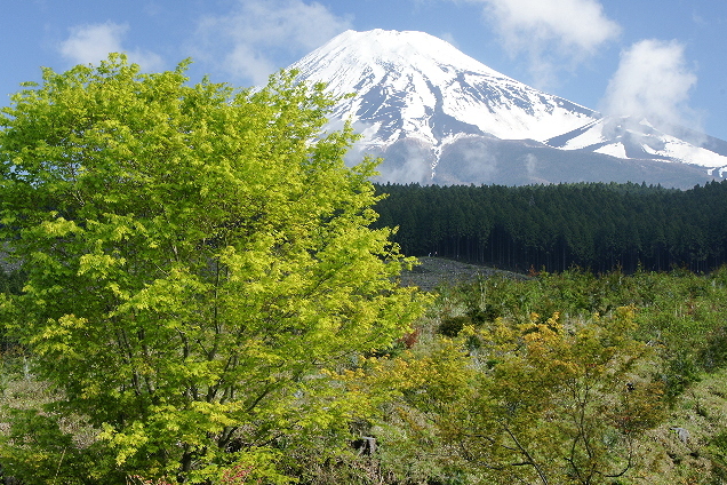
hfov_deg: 30.5
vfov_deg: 20.6
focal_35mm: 66
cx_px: 346
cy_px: 225
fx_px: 1333
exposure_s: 1/5
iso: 100
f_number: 25
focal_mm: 40
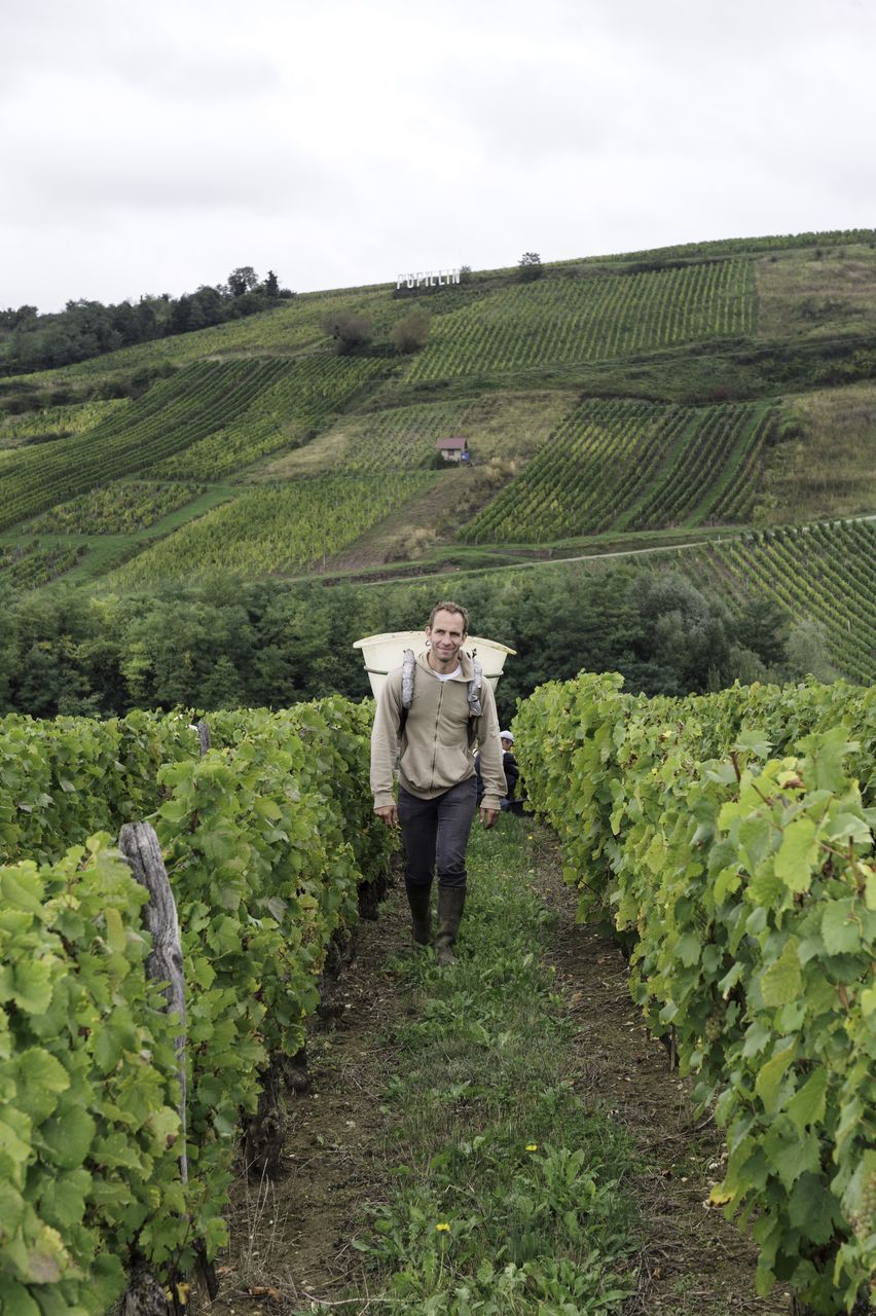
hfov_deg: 21.9
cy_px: 658
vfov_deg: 32.4
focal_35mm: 62
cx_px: 438
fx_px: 2265
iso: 800
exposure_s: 1/500
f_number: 8
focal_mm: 62
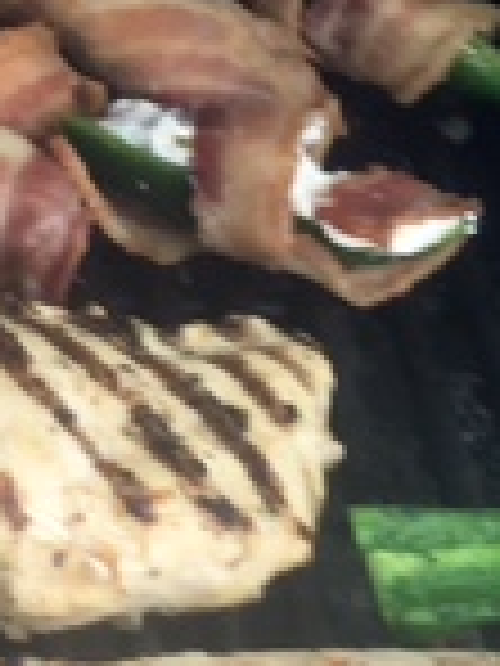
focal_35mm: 125
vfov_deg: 15.6
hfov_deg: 11.3
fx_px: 2407
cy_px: 63
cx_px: -306
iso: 32
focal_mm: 4.15
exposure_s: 1/60
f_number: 2.2
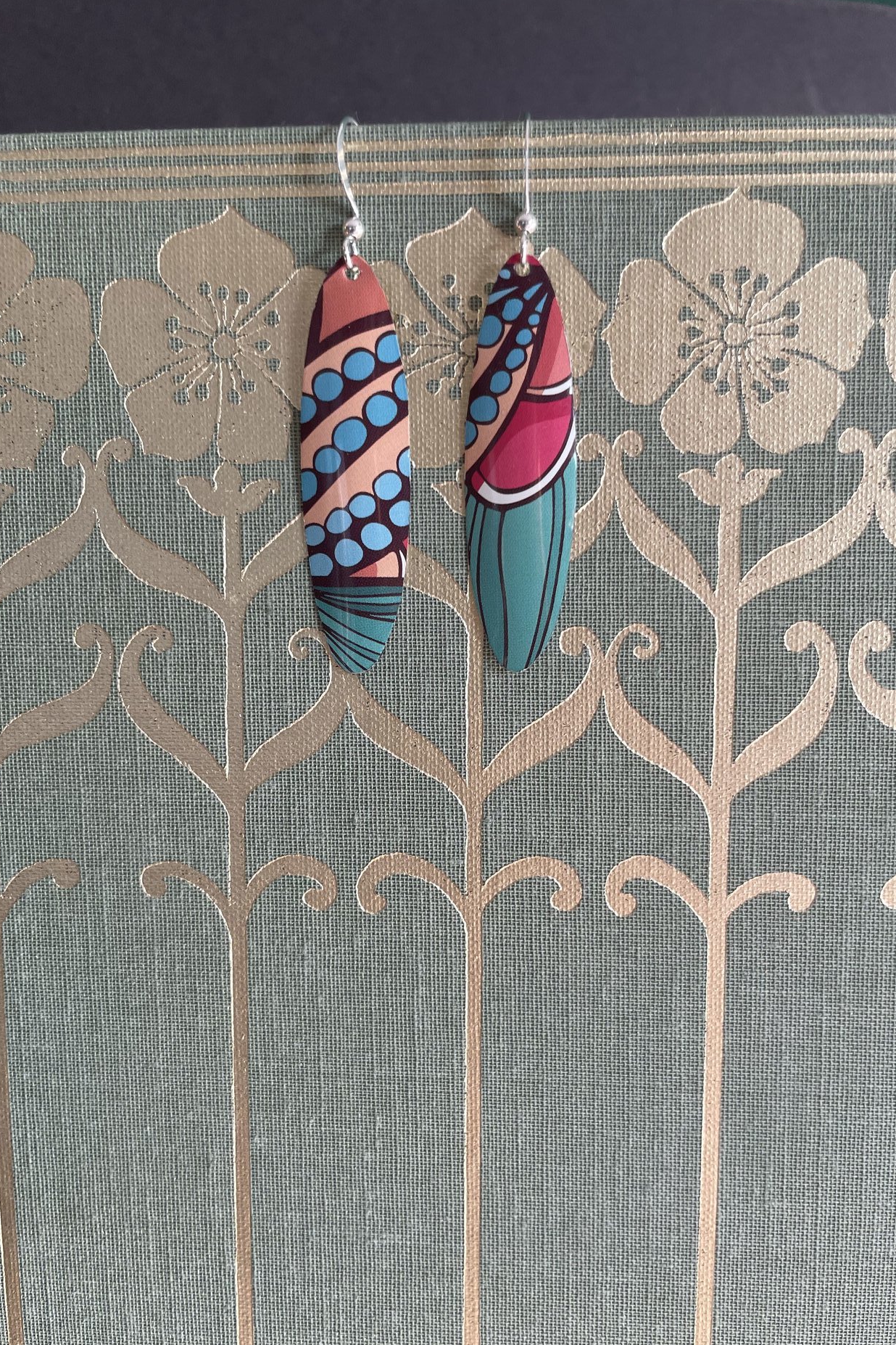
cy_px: 690
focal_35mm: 28
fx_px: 1045
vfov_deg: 65.5
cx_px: 420
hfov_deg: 46.4
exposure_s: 1/60
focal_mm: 4.2
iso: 64
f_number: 1.6
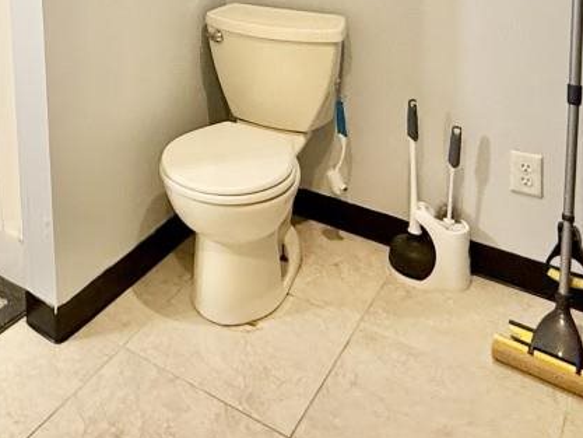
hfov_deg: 40.3
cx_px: 50
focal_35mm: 43
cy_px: -116
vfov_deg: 28.3
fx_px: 724
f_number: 2.2
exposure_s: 1/60
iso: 250
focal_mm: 2.22
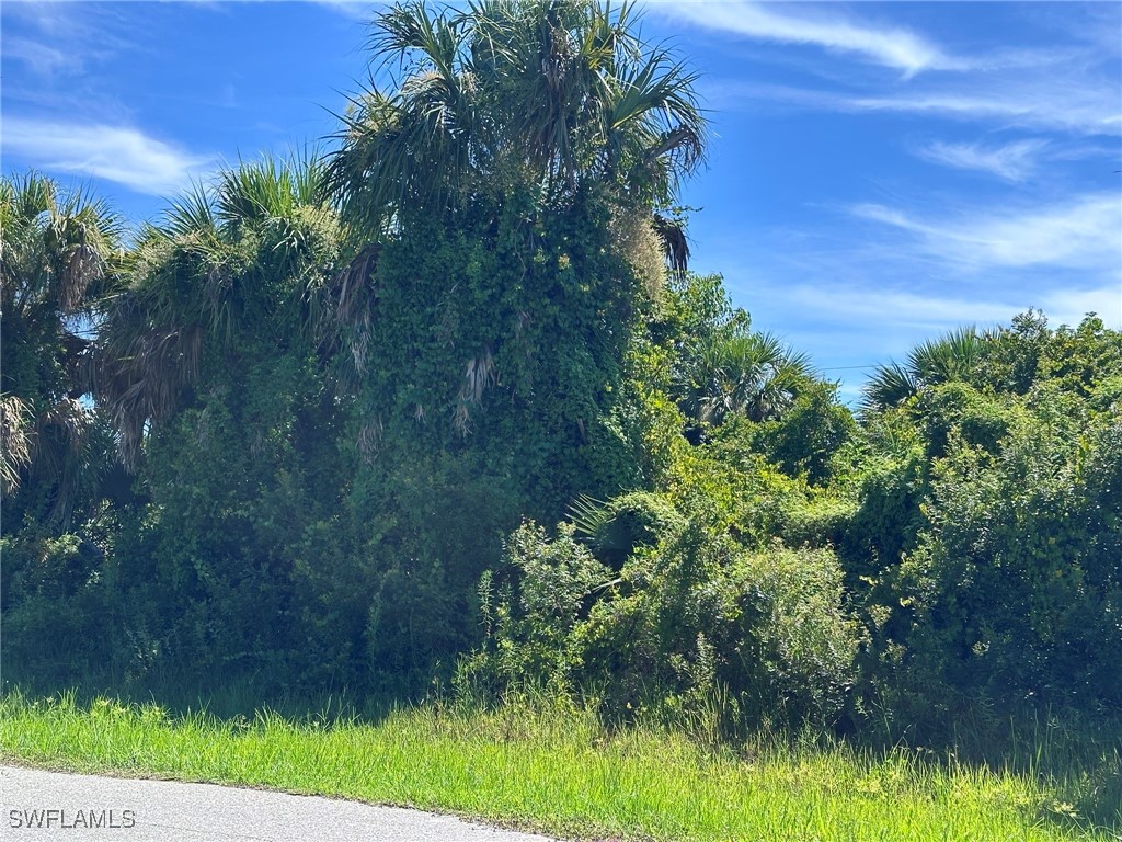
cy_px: 421
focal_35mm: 48
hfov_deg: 39.7
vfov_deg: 30.3
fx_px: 1556
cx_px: 561
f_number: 1.78
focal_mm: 6.86
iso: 64
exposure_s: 1/2358
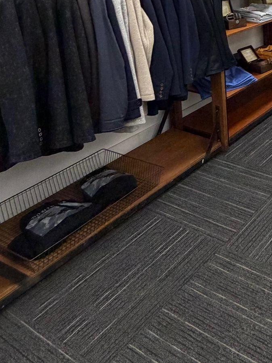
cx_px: 349
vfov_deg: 43.1
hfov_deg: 31.2
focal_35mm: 36
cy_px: -10
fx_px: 377
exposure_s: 1/120
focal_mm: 2.22
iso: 250
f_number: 2.2
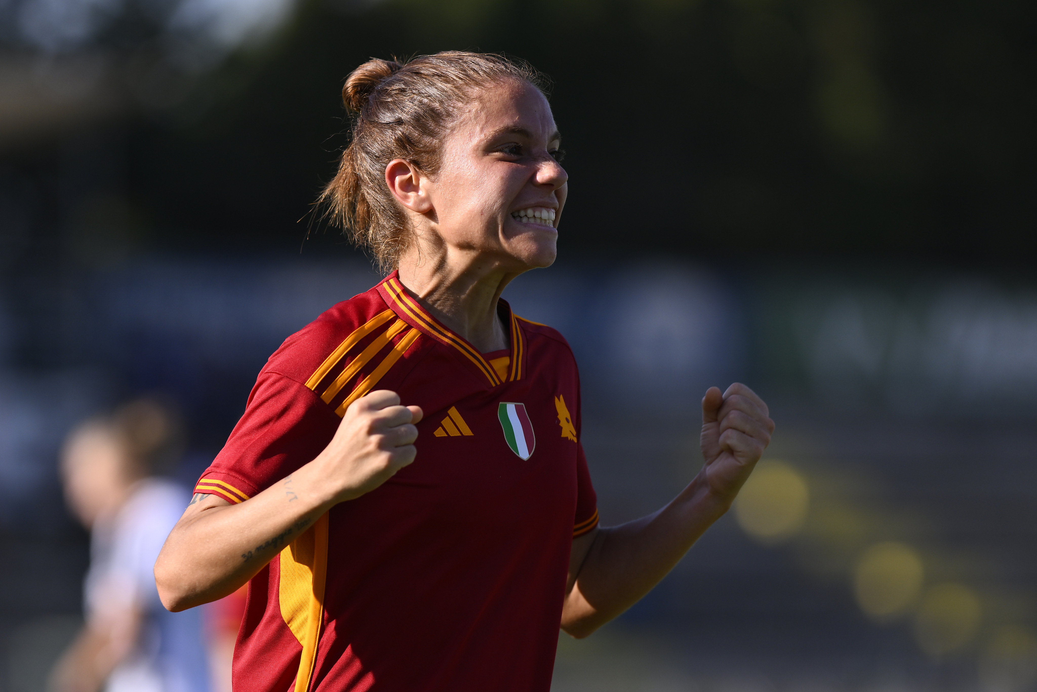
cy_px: 346
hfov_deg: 6.9
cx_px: 518
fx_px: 8641
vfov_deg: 4.6
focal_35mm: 300
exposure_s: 1/2000
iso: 220
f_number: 4
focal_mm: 300
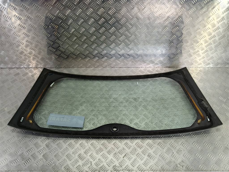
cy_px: 86
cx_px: 114
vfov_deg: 51.4
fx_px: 179
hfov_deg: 65.3
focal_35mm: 27
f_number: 1.6
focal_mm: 4.11
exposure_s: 1/33.3
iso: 77
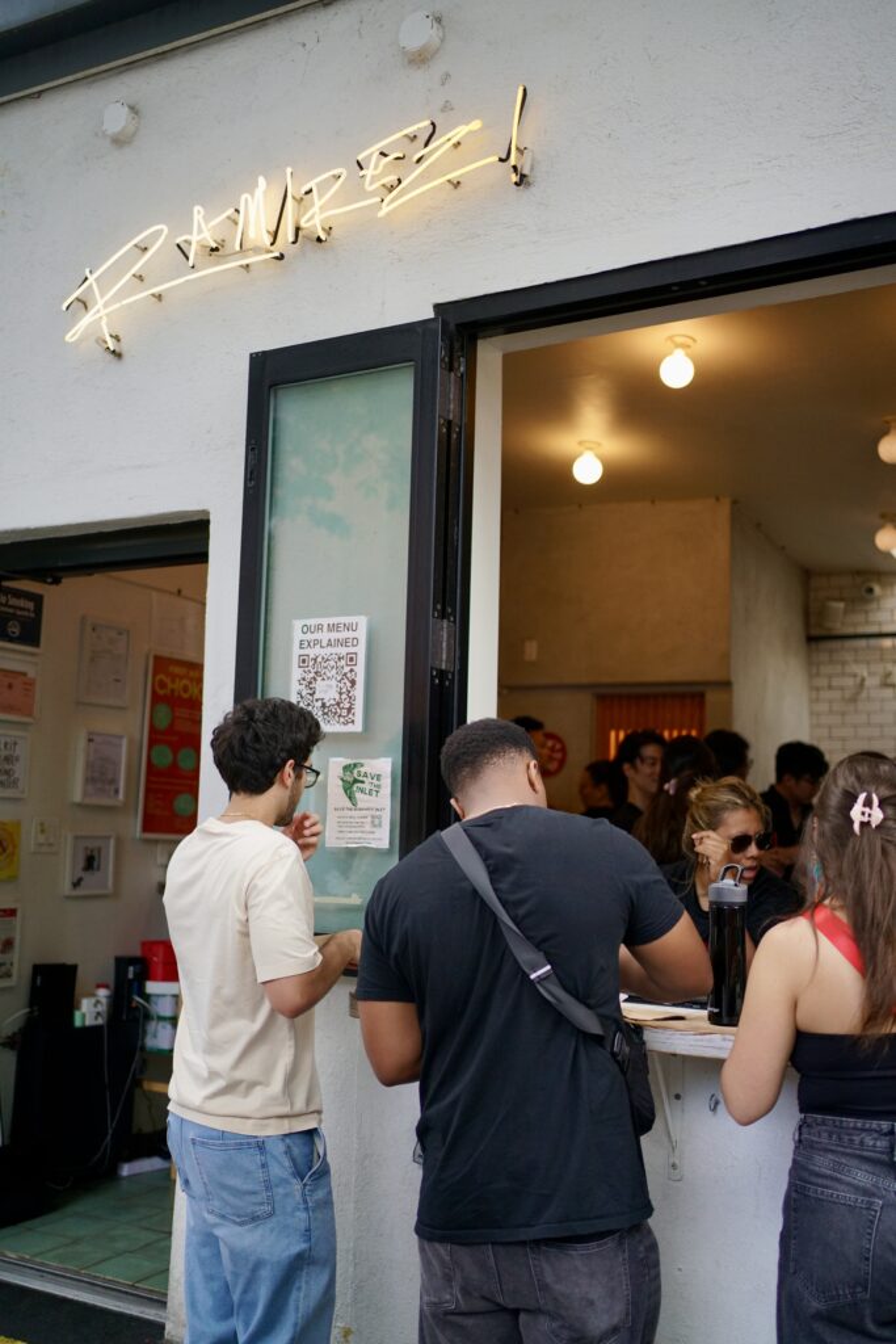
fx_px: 1306
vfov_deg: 54.4
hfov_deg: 37.9
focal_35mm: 35
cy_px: 672
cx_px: 448
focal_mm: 35
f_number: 1.8
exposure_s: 1/2500
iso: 1000
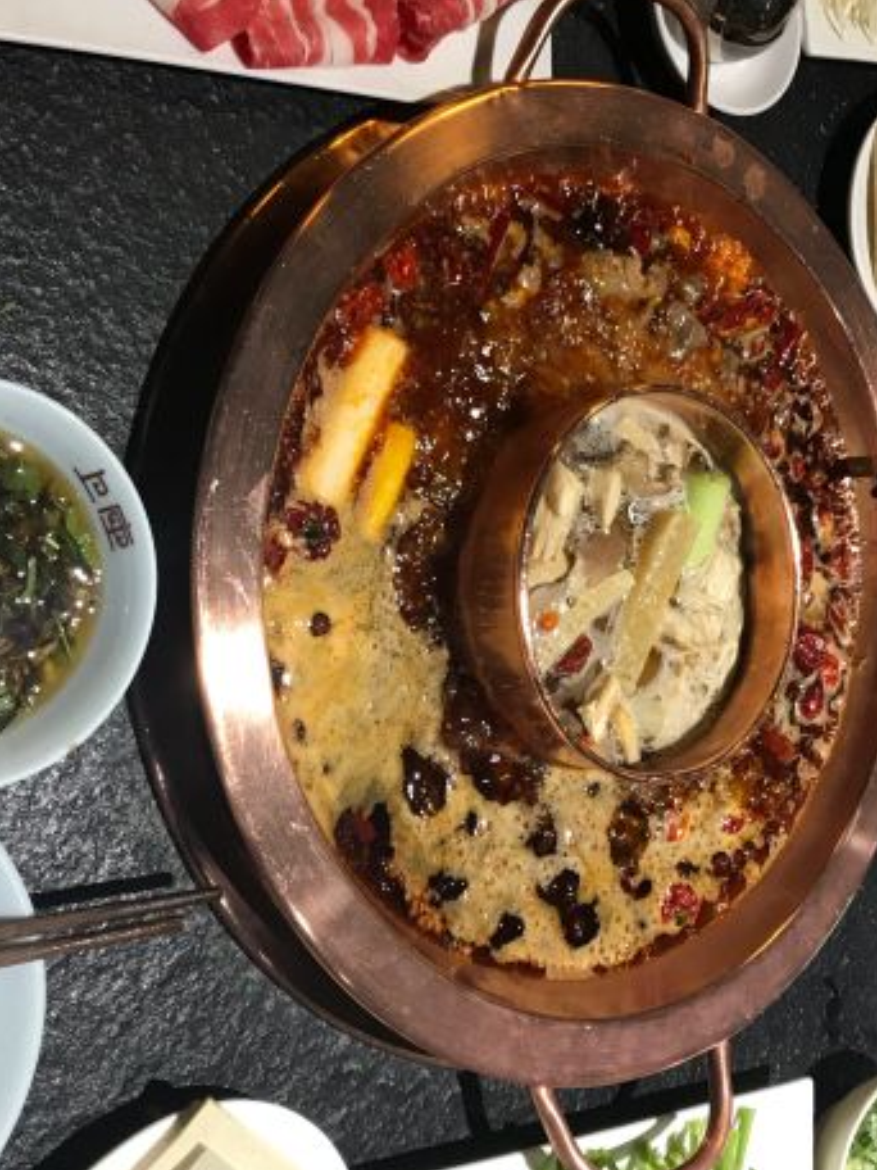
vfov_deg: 43.8
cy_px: 549
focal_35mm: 43
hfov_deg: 33.6
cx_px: 412
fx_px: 1453
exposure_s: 1/25
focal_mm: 3.99
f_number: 1.8
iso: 40
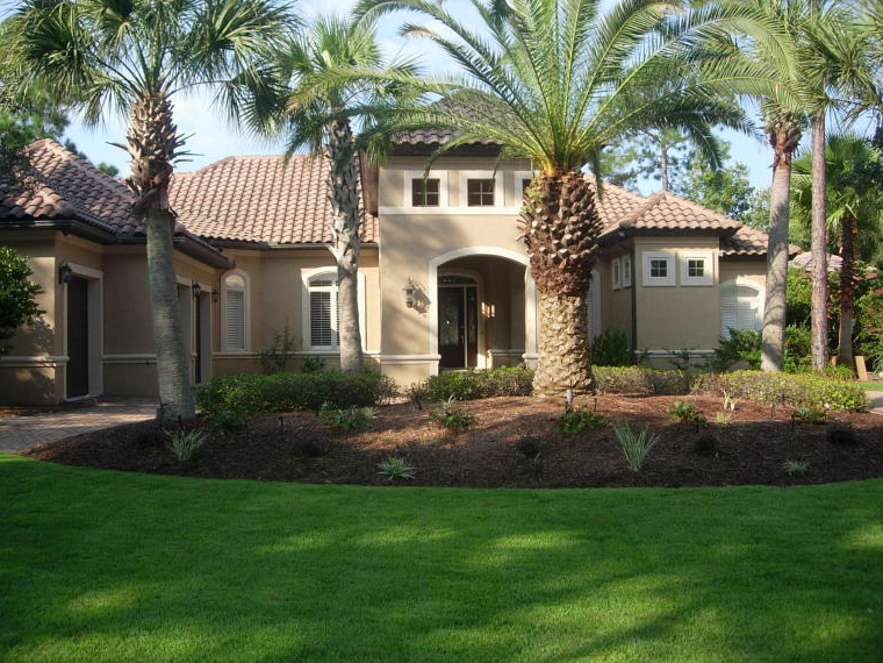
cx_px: 432
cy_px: 325
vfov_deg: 36.0
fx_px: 1020
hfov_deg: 46.8
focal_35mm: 40
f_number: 2.8
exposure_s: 1/683
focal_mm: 7.8
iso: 79
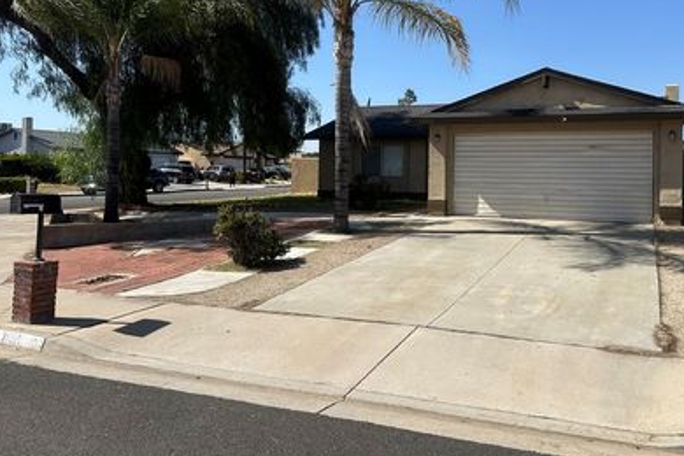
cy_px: 162
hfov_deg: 58.2
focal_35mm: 32
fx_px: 608
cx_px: 417
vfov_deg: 40.7
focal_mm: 6.86
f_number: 1.78
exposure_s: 1/5263
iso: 80
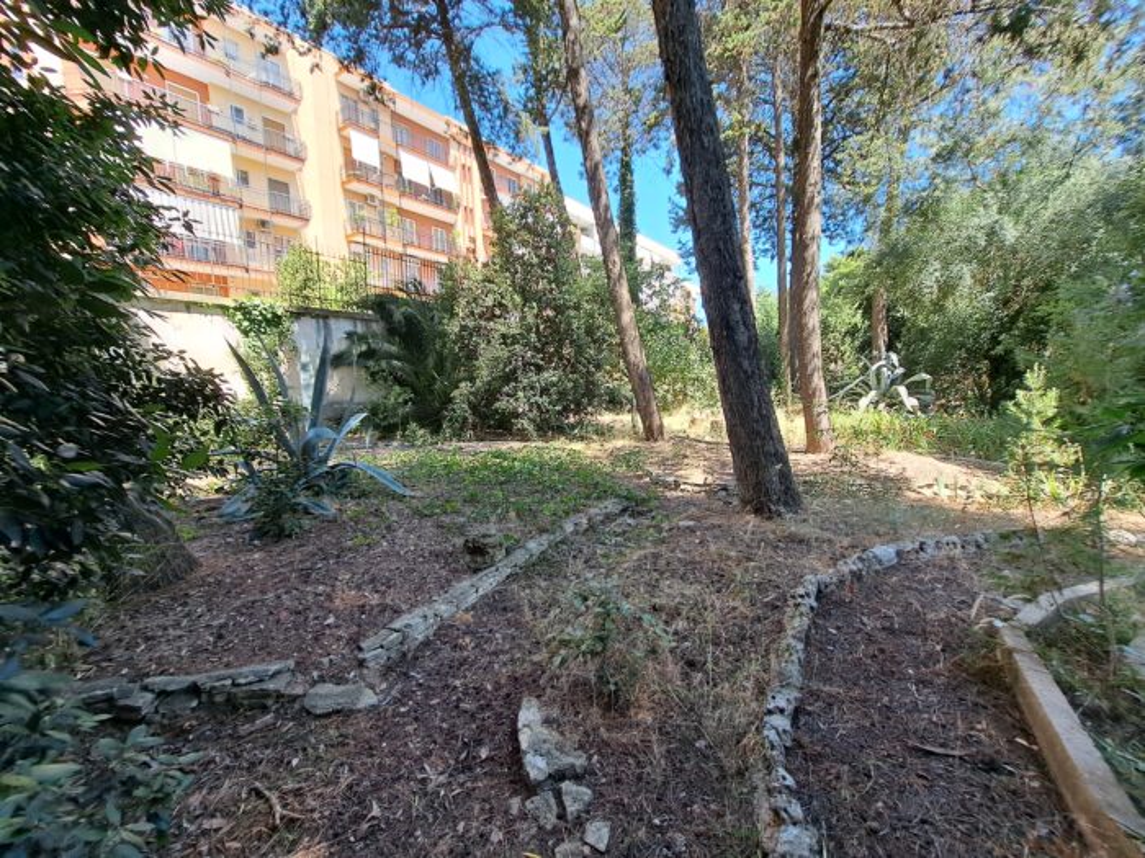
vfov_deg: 89.9
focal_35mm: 13
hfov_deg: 106.2
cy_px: 429
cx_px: 572
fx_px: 430
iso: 50
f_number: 2.2
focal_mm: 1.74
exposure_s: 1/218
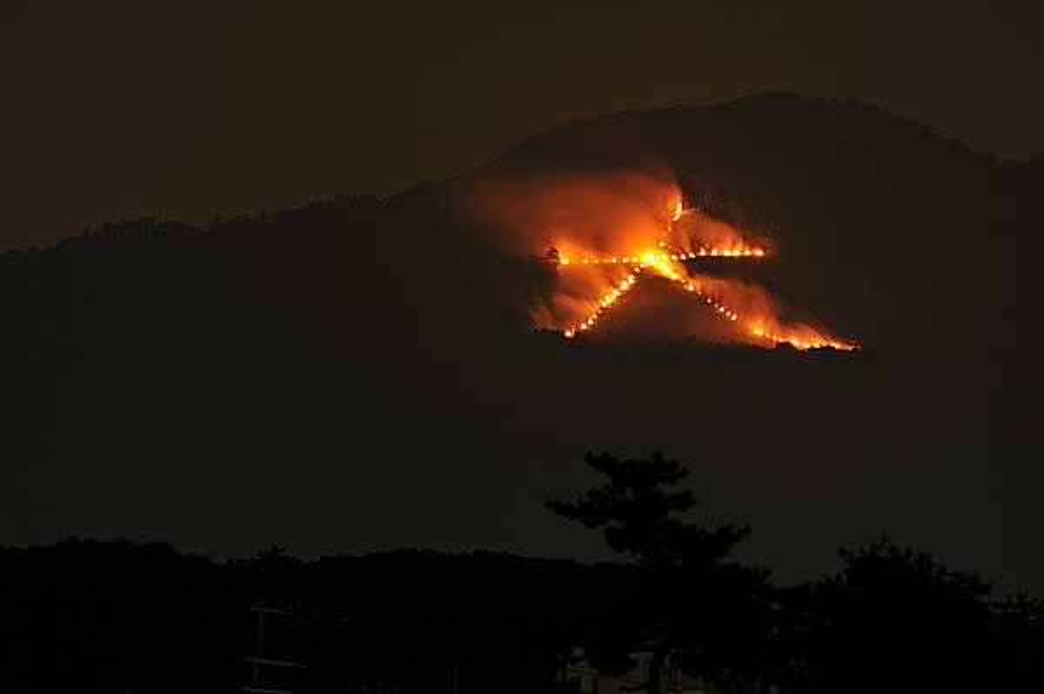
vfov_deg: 4.6
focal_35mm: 300
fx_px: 8693
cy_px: 347
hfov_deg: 6.9
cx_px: 522
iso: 200
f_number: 8
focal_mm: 300
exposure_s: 8
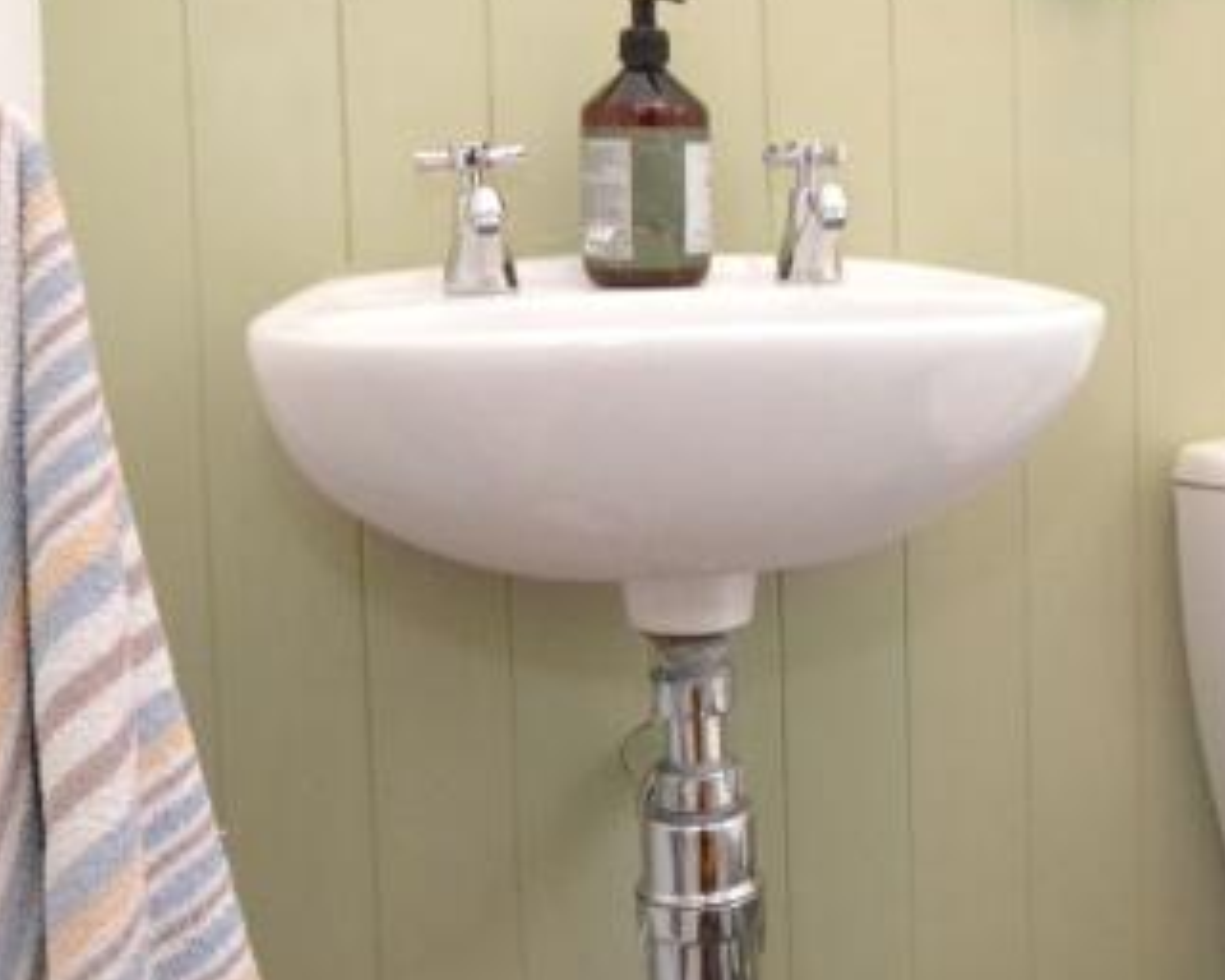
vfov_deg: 33.3
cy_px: 362
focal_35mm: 45
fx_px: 1631
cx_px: 946
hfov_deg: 39.8
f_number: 3.5
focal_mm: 10
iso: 2800
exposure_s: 1/60
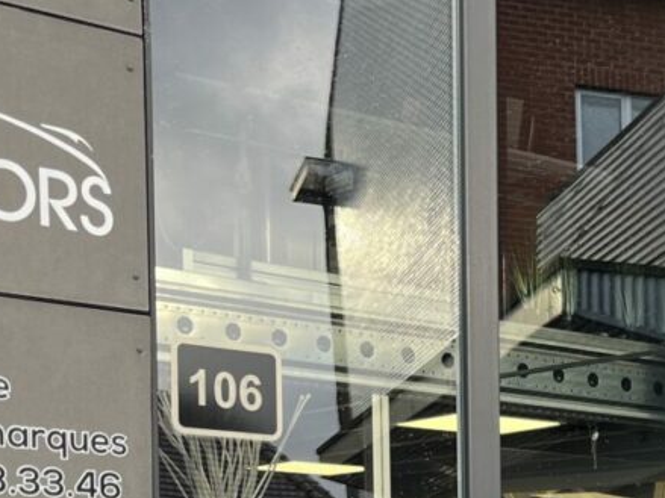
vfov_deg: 15.1
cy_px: 727
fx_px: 1748
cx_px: 706
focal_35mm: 91
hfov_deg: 20.7
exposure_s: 1/105
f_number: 1.6
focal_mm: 5.1
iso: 32
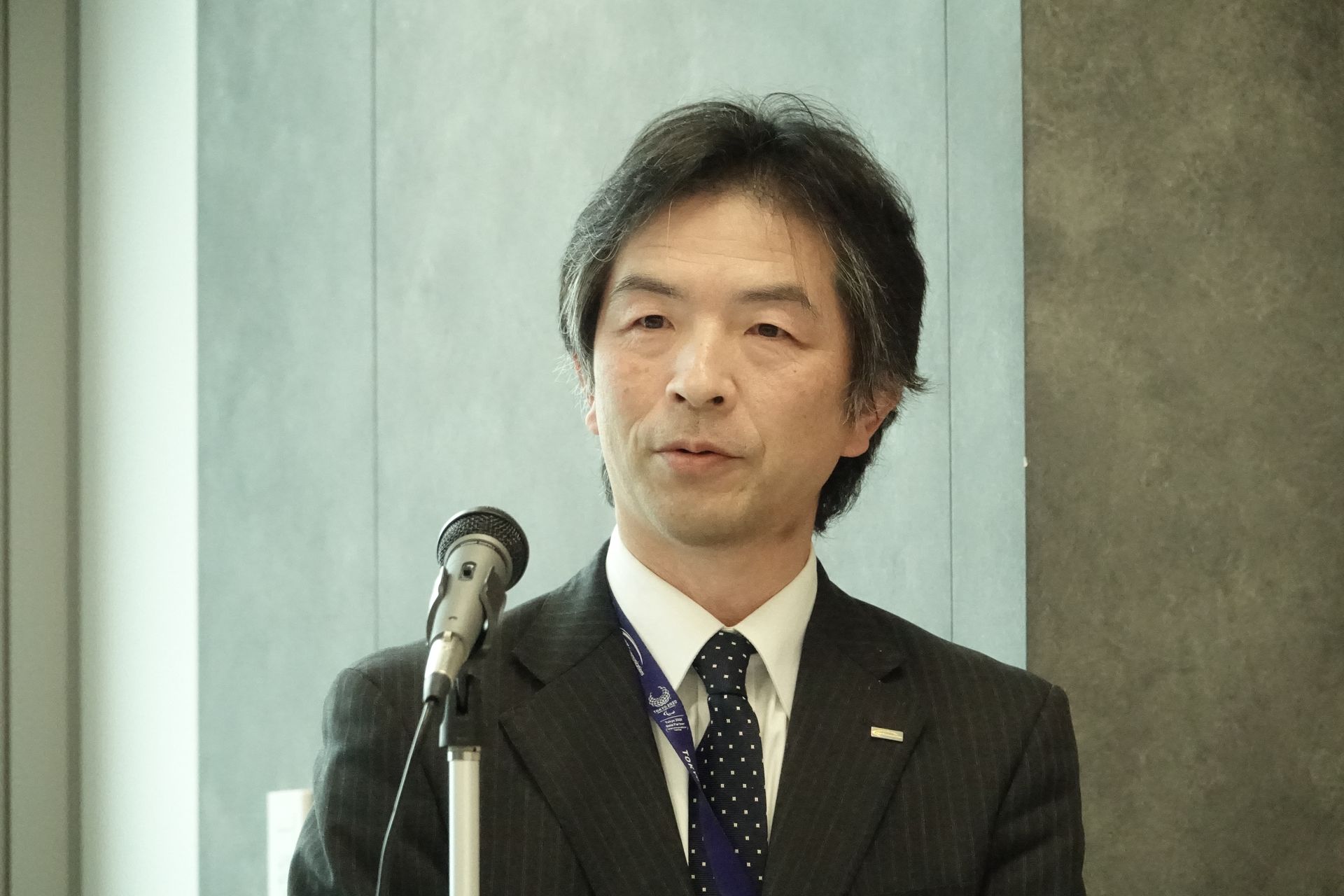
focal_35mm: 214
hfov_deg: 9.6
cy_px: 448
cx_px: 672
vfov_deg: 6.4
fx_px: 7989
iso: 6400
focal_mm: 78.39
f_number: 4
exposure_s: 1/500
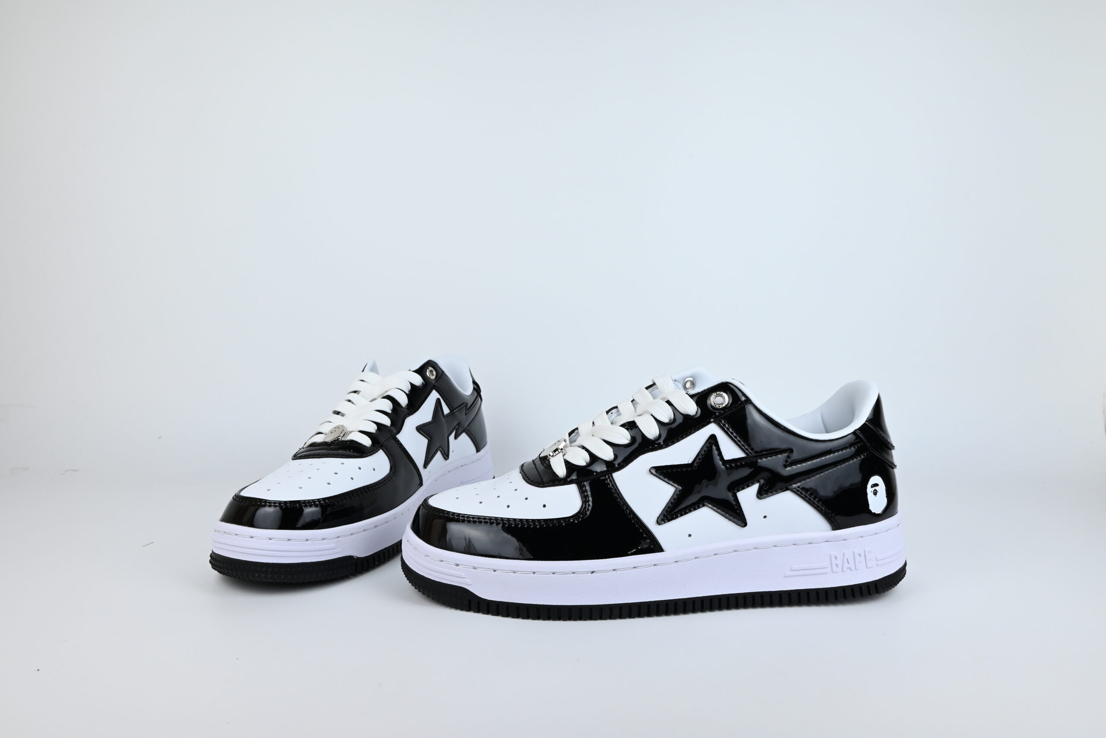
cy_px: 369
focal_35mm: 24
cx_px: 553
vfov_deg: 53.2
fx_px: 738
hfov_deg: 73.7
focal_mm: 24
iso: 640
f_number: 18
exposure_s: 1/125
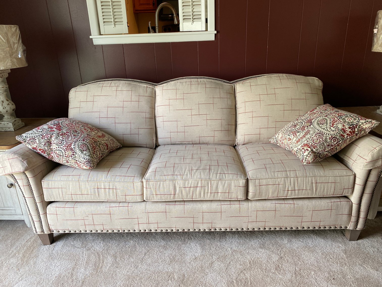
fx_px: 287
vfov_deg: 53.1
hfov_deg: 67.3
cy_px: 144
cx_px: 191
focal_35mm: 26
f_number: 1.8
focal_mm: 4.25
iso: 64
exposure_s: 1/60
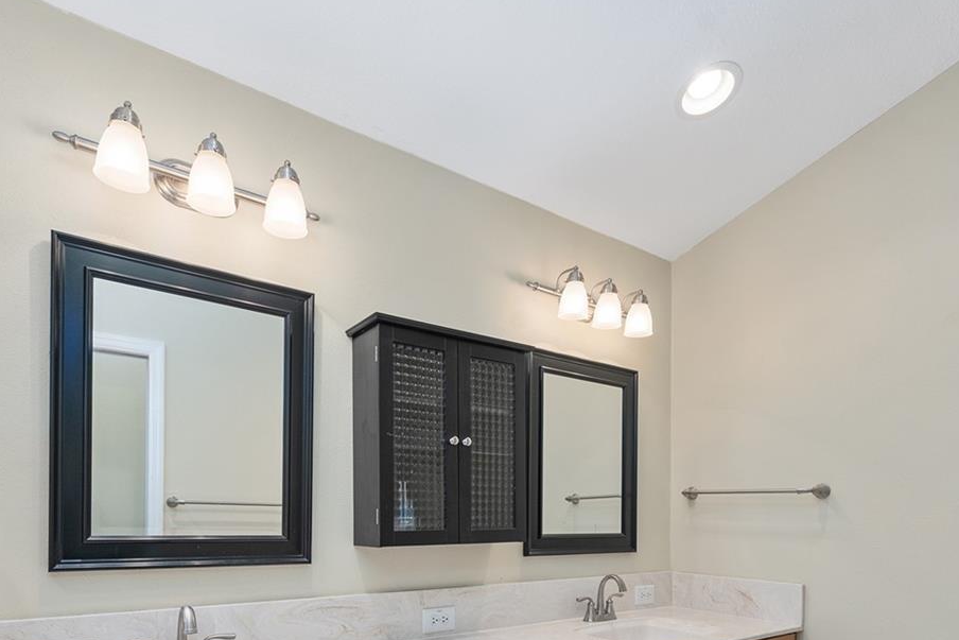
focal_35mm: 23
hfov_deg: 76.0
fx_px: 613
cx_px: 456
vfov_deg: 51.3
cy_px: 521
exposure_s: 1/5
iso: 250
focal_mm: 13
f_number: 8
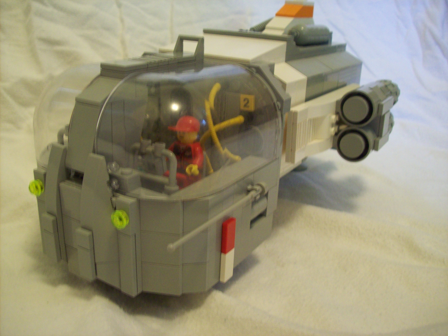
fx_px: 466
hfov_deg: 51.4
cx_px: 224
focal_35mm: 36
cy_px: 168
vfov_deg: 39.6
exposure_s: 1/8
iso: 182
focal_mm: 6
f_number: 2.7
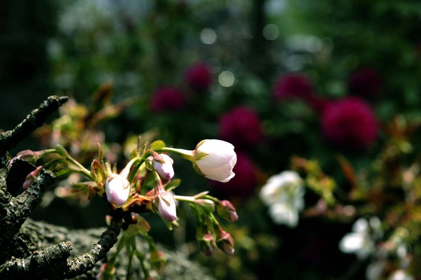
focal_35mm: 50
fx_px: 584
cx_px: 210
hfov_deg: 39.6
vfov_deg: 26.9
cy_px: 140
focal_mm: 50
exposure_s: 1/125
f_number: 11
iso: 200
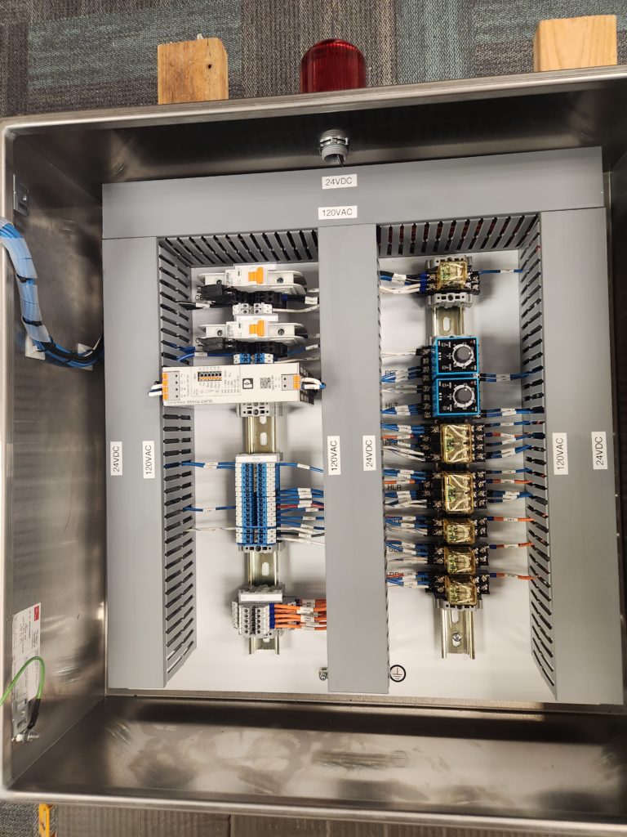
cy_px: 418
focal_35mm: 23
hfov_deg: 58.9
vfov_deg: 73.9
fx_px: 555
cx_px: 314
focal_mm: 5.4
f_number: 1.8
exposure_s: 1/120
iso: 250
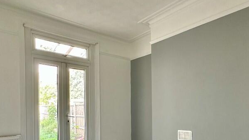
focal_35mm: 26
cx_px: 143
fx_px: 172
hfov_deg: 71.5
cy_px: 109
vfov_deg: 42.7
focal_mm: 2.22
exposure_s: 1/93
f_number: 2.2
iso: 320
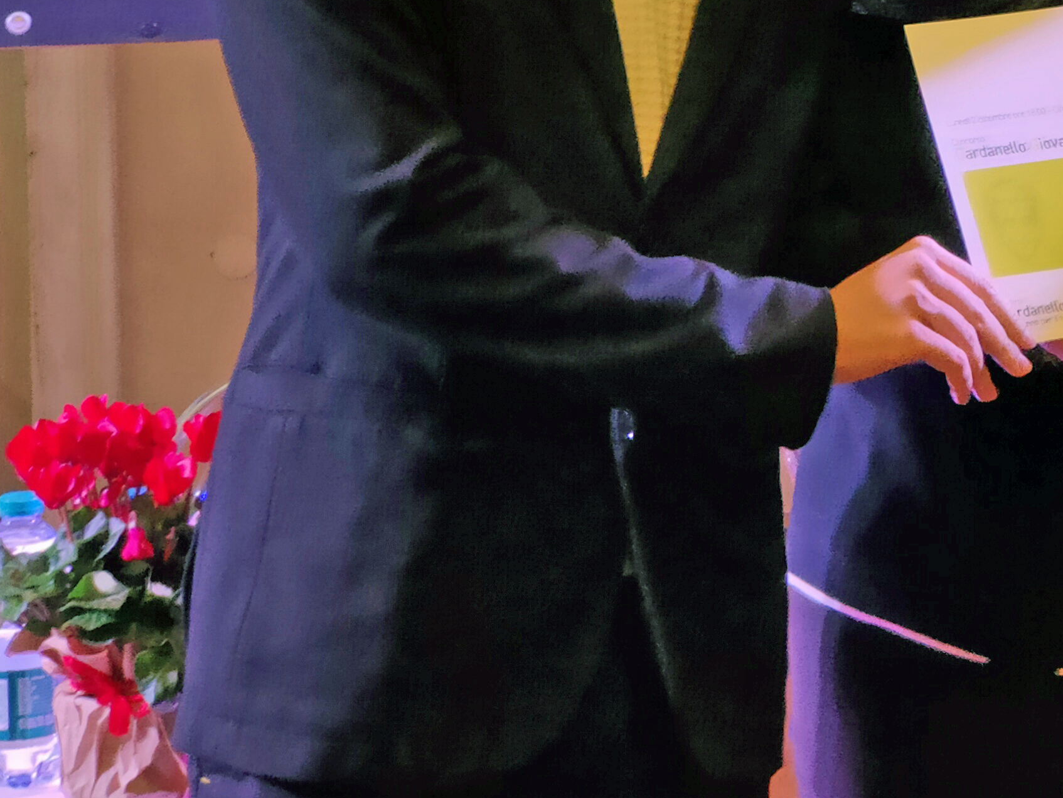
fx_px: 2611
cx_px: 1019
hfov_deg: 22.3
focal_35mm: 85
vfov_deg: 17.0
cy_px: -1
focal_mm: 6.25
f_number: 2.4
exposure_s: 1/25
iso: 666
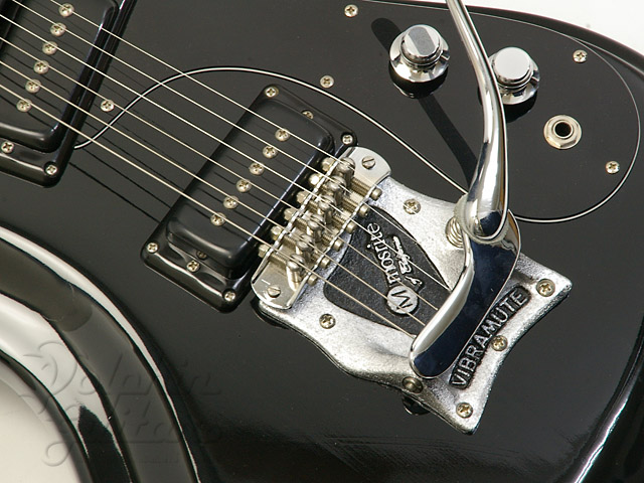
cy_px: 242
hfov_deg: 6.6
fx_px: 5581
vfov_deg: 5.0
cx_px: 322
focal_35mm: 300
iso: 400
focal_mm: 200
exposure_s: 1.5
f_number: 22
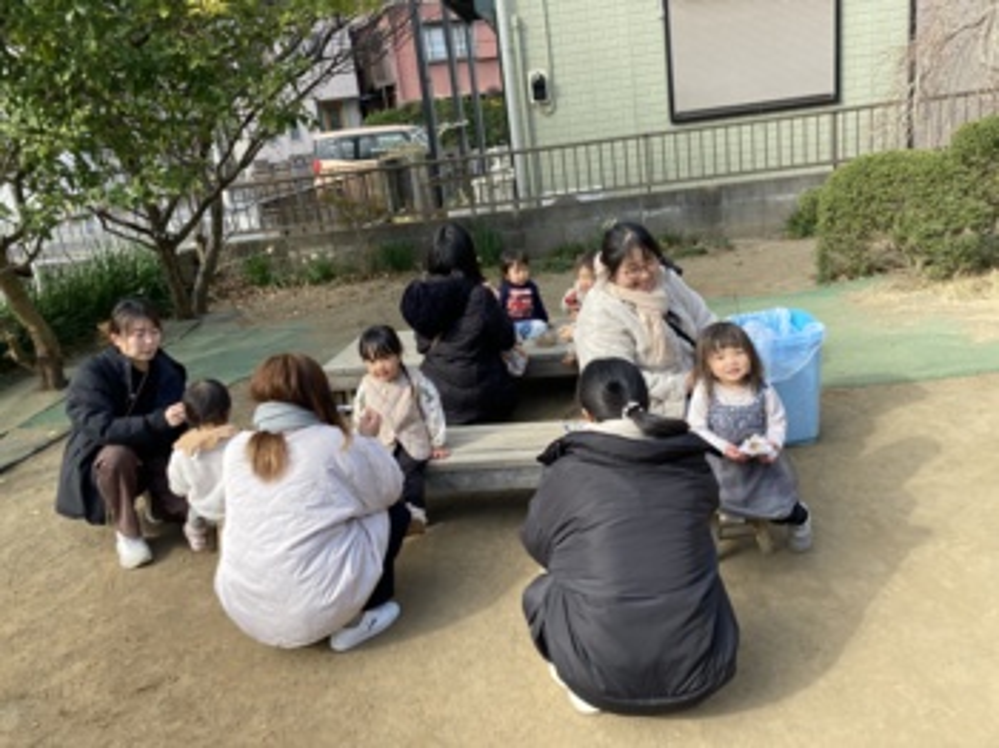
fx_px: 808
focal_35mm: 28
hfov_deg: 63.5
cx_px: 500
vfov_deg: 49.7
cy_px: 374
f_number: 1.8
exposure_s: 1/403
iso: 20
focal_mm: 3.99
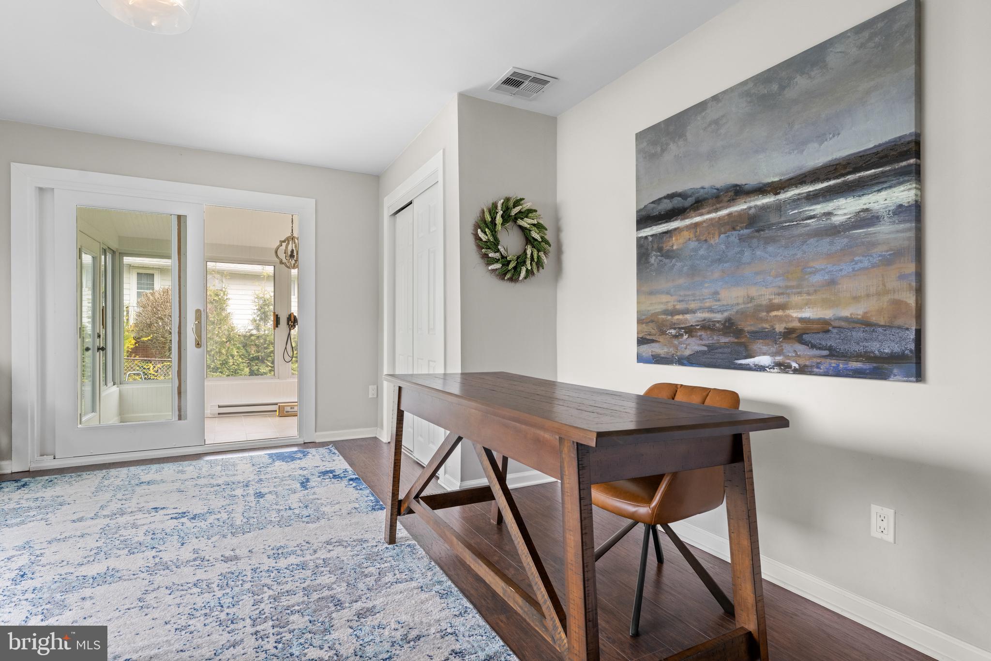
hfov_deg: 91.6
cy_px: 330
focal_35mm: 18
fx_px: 482
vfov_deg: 68.9
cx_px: 496
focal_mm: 17.5
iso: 500
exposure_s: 1/20
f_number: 7.1
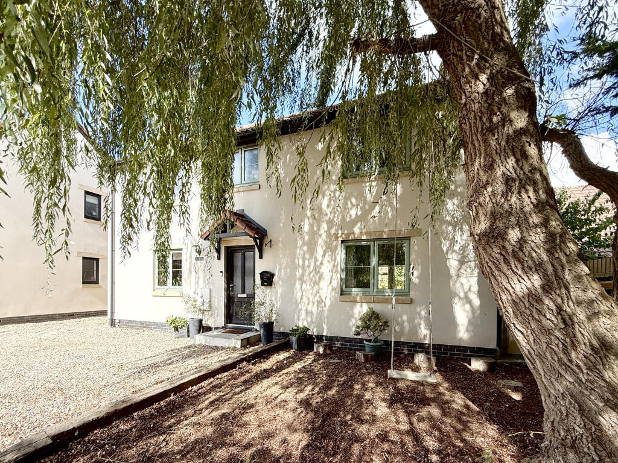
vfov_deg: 85.7
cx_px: 309
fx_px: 250
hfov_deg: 102.1
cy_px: 232
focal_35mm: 14
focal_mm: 2.22
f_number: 2.2
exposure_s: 1/726
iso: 64
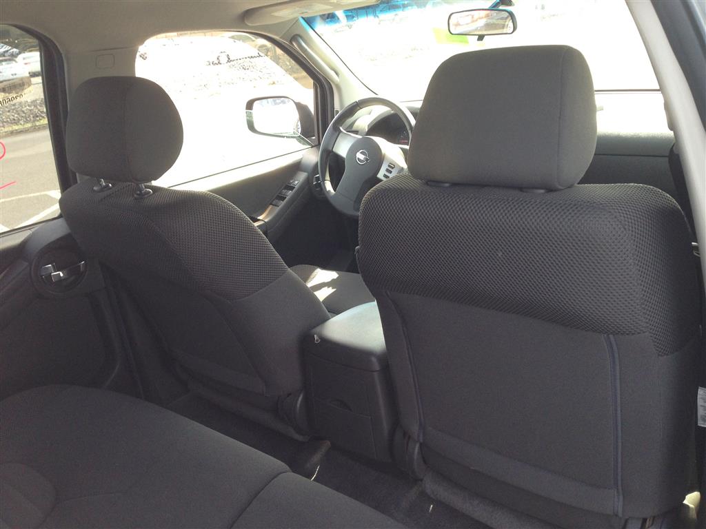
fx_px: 673
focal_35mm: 33
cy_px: 264
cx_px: 353
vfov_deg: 42.9
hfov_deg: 55.4
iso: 80
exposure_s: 1/120
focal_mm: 4.13
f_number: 2.4
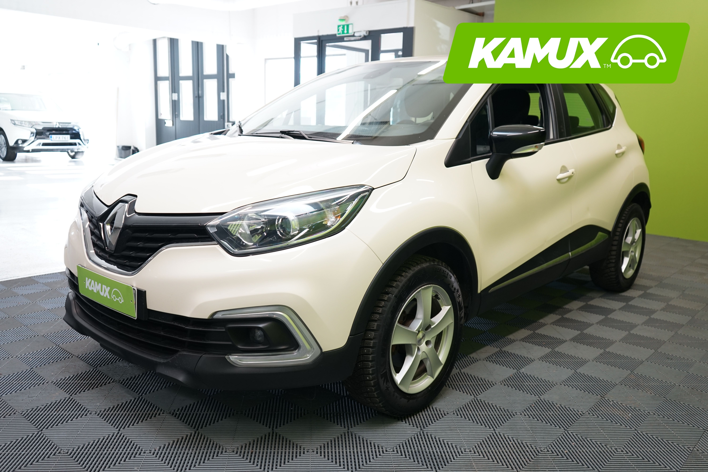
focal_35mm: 30
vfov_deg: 43.6
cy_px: 236
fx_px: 590
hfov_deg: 61.9
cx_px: 354
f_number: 4.5
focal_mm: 30
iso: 640
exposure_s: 1/30
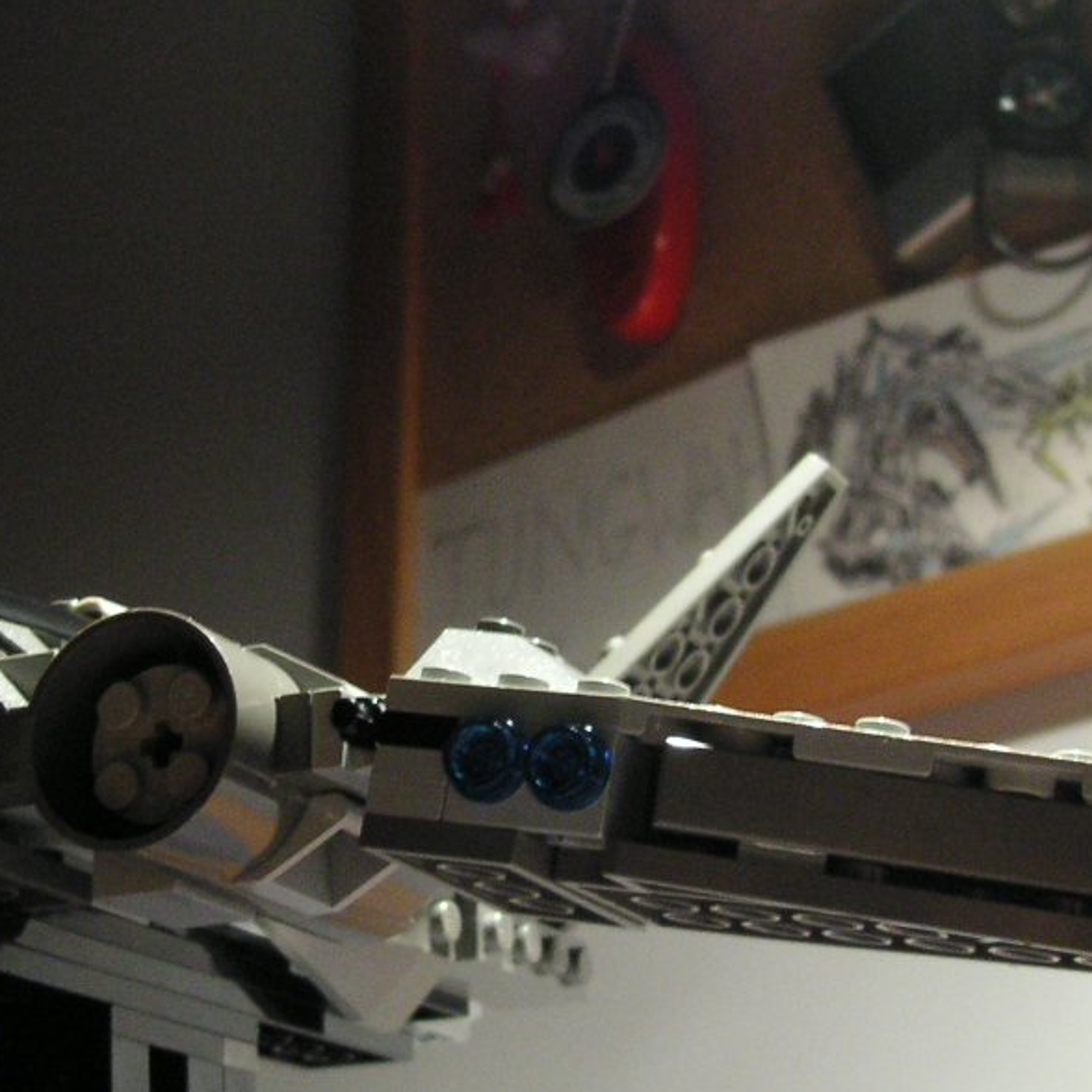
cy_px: 563
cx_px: 390
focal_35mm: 89
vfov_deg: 19.5
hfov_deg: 19.5
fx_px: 3176
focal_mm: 6.1
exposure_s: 1/10
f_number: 2.8
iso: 100
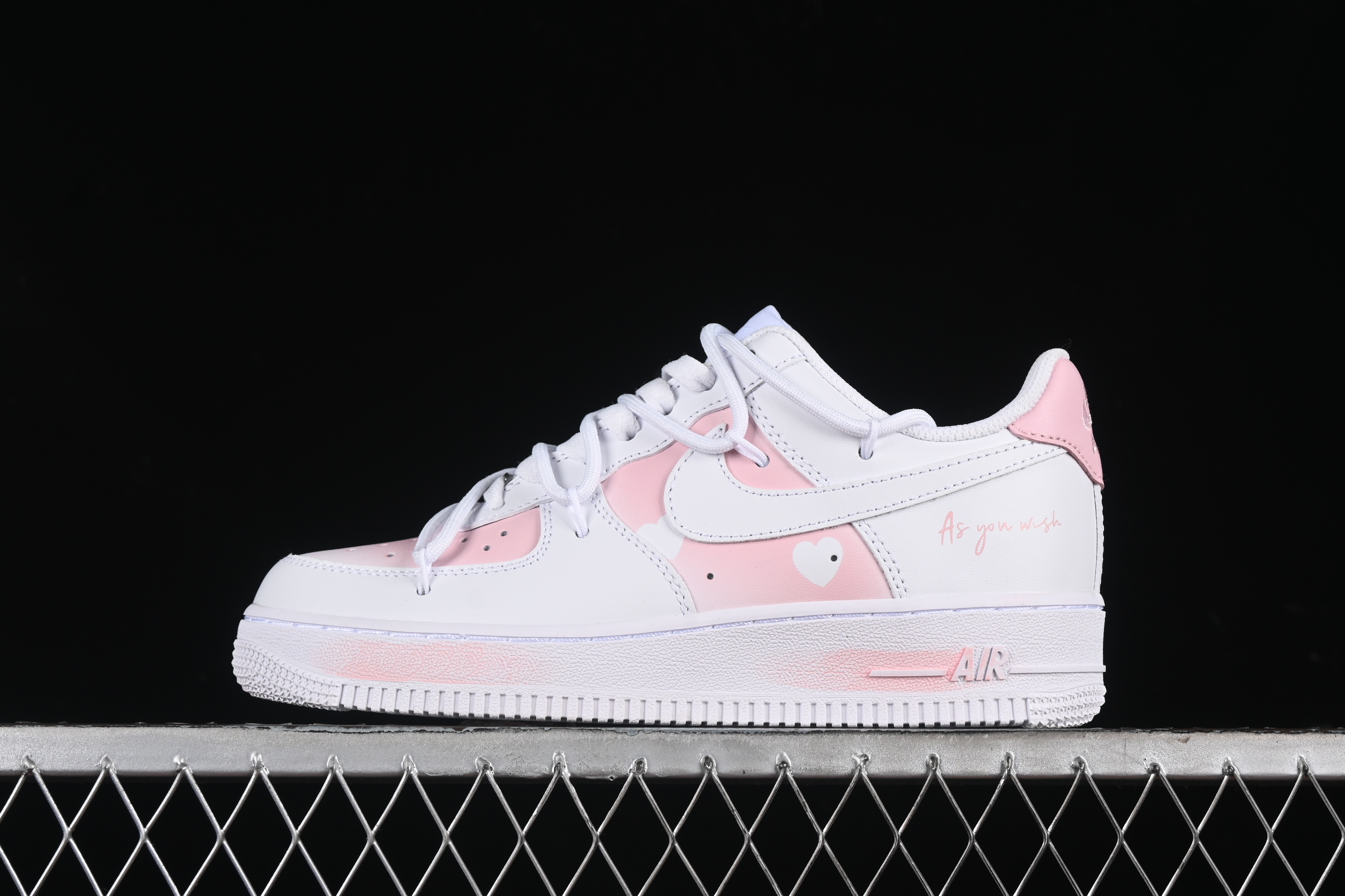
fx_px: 2802
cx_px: 672
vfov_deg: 18.2
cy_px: 448
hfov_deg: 27.0
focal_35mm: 75
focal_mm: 50
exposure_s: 1/100
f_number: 8
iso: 160
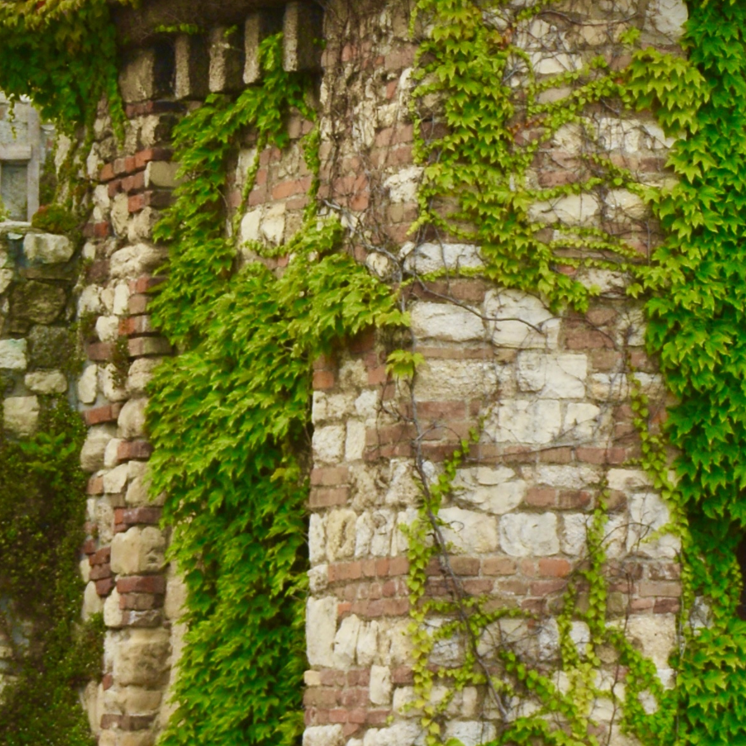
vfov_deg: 5.9
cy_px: -485
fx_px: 7124
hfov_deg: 6.0
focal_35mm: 292
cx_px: 990
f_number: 8
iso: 125
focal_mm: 45
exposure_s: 1/250
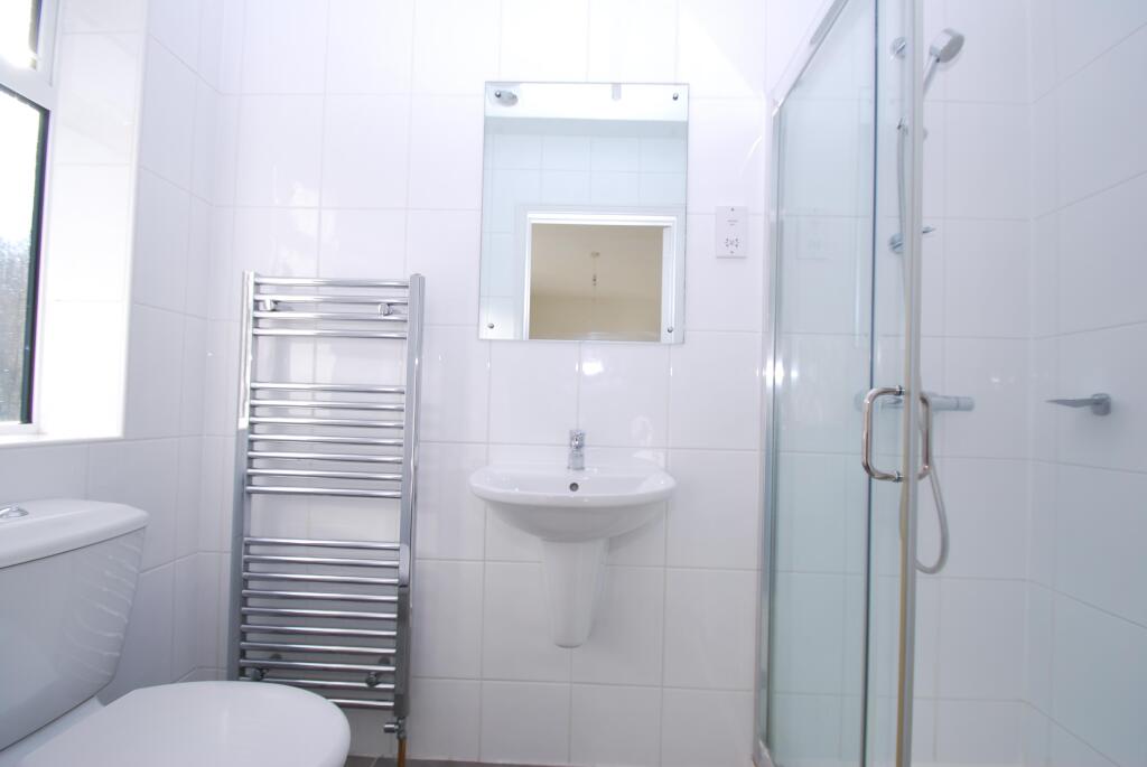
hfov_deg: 100.3
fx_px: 478
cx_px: 574
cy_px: 384
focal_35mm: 15
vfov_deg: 77.5
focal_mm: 10
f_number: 5.6
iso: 110
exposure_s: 1/125
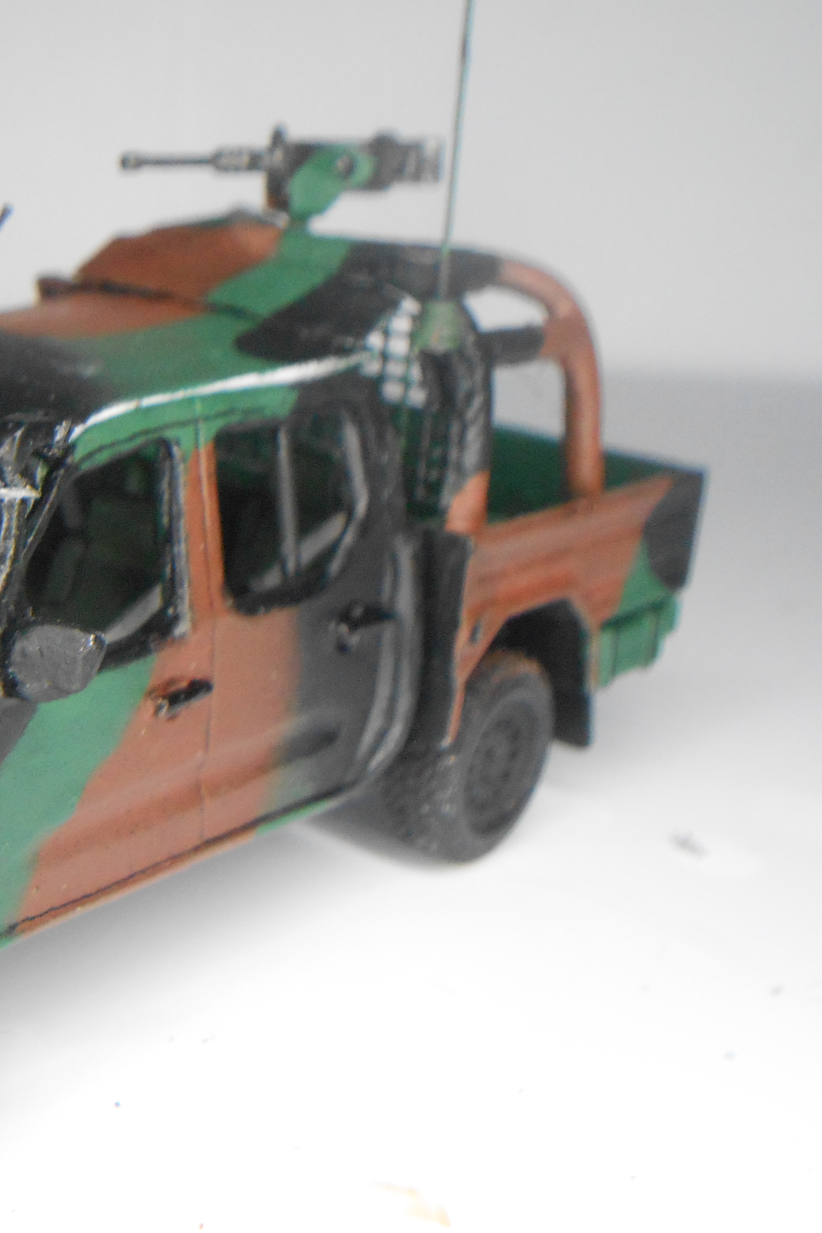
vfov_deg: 35.6
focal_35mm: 56
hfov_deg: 23.0
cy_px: 642
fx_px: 1918
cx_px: -42
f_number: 4.2
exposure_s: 1/160
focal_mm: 6.8
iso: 400
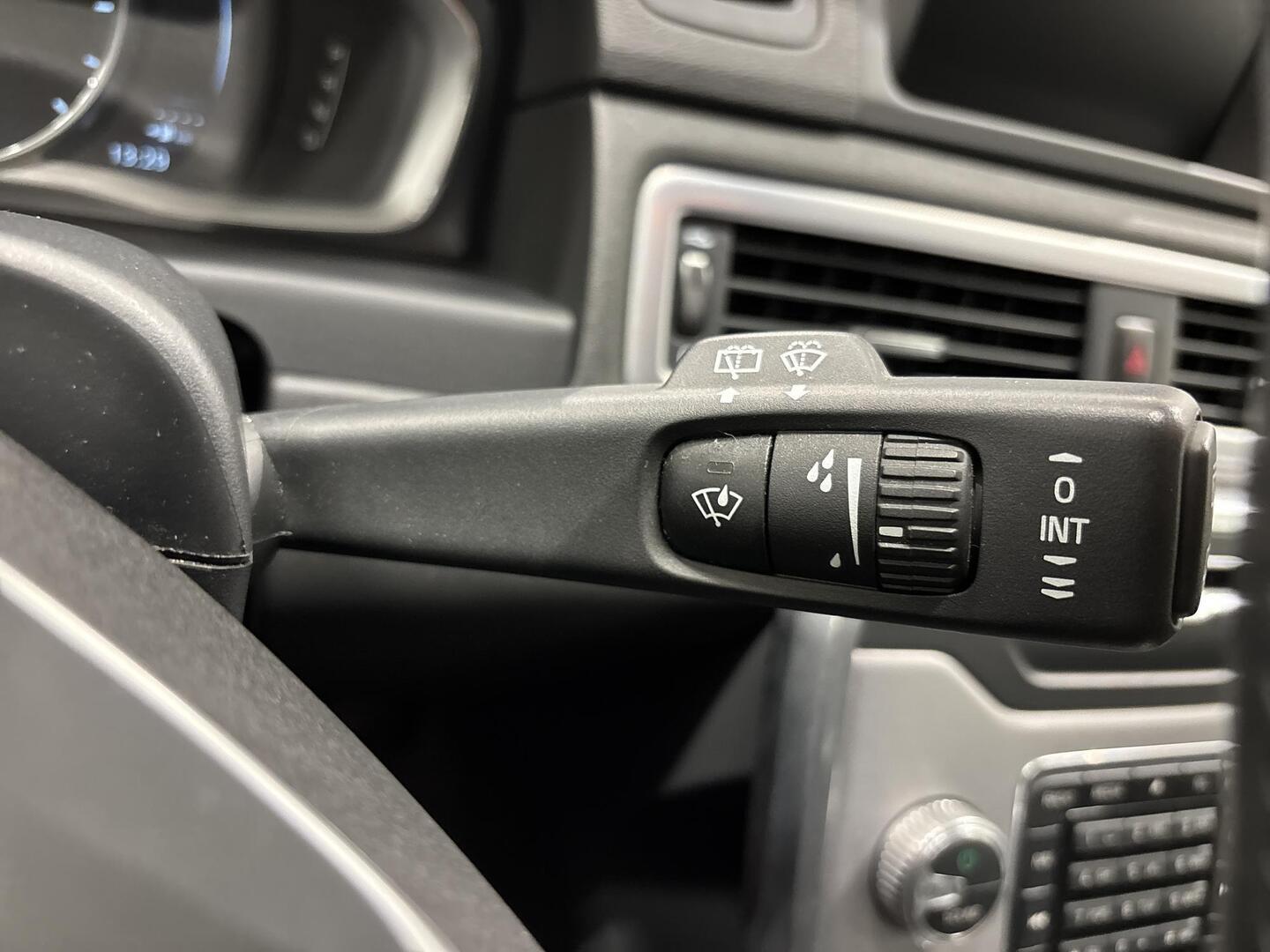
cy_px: 476
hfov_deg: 67.3
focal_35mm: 26
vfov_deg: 53.1
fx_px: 954
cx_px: 635
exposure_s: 1/51
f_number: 1.6
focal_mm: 5.96
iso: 500
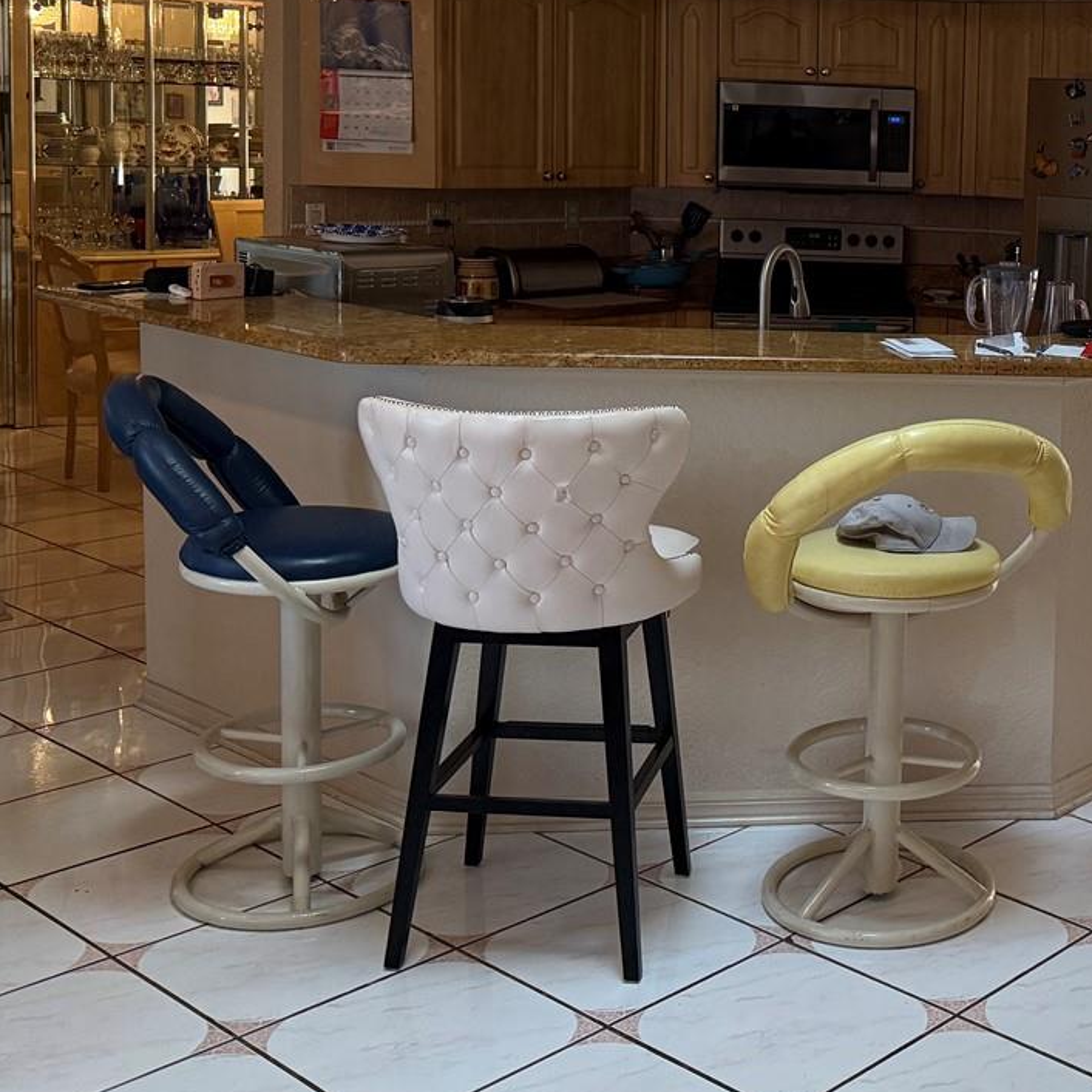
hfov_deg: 33.2
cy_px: 287
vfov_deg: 34.7
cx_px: 1012
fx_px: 1713
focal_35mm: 48
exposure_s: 1/120
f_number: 1.78
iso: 320
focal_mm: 6.76
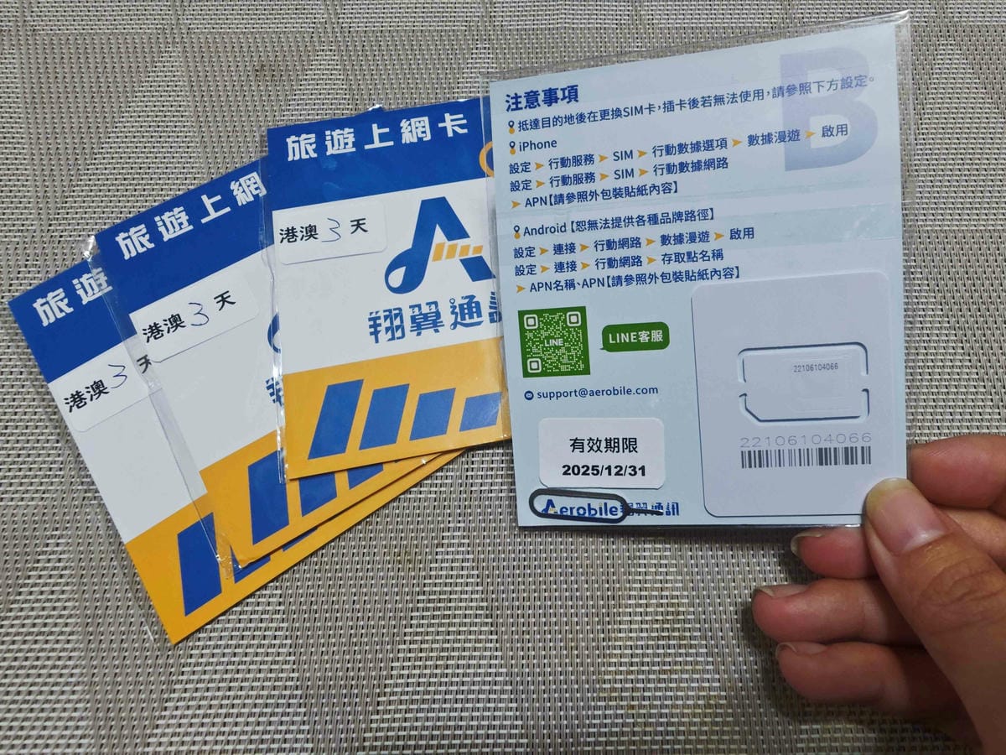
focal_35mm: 23
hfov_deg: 73.9
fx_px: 668
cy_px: 378
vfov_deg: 58.9
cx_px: 503
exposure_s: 1/60
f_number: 1.8
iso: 80
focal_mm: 2.03
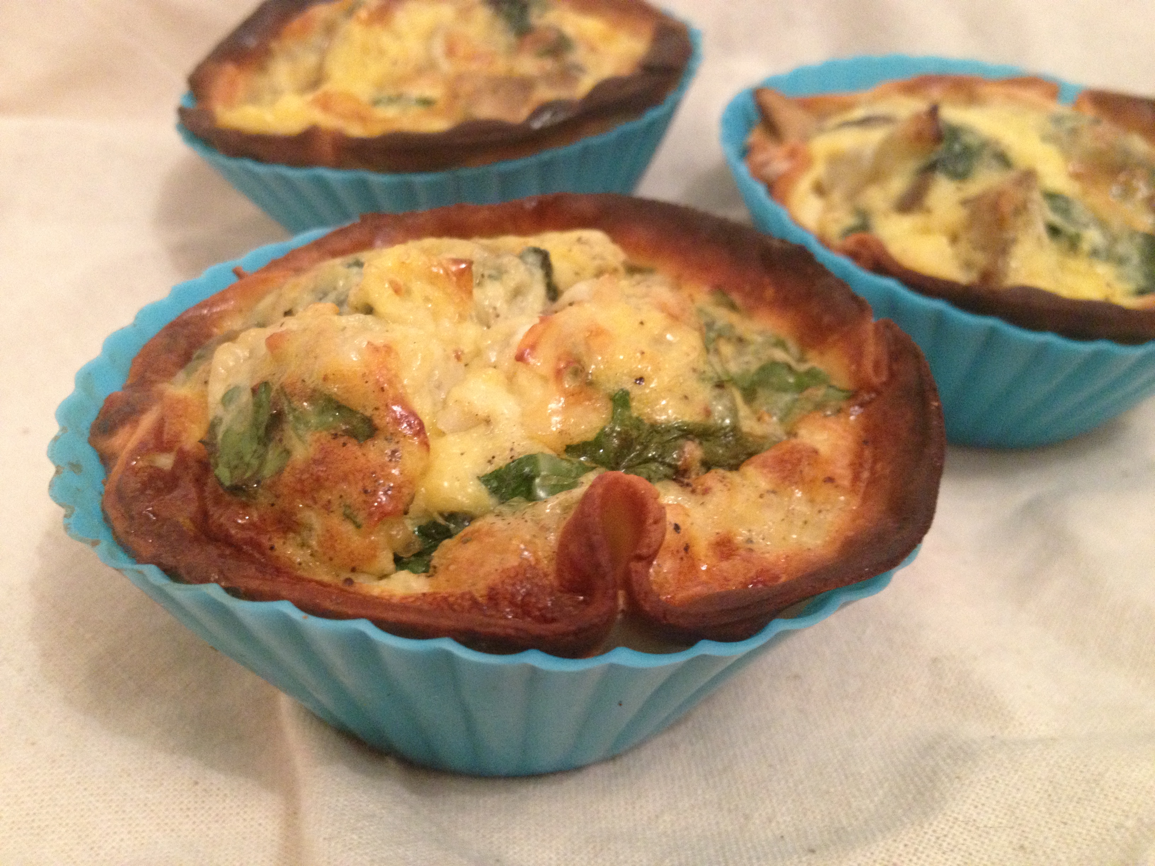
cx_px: 578
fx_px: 1168
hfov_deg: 52.6
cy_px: 433
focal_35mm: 35
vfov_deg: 40.7
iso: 400
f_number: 2.4
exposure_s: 1/20
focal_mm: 4.28
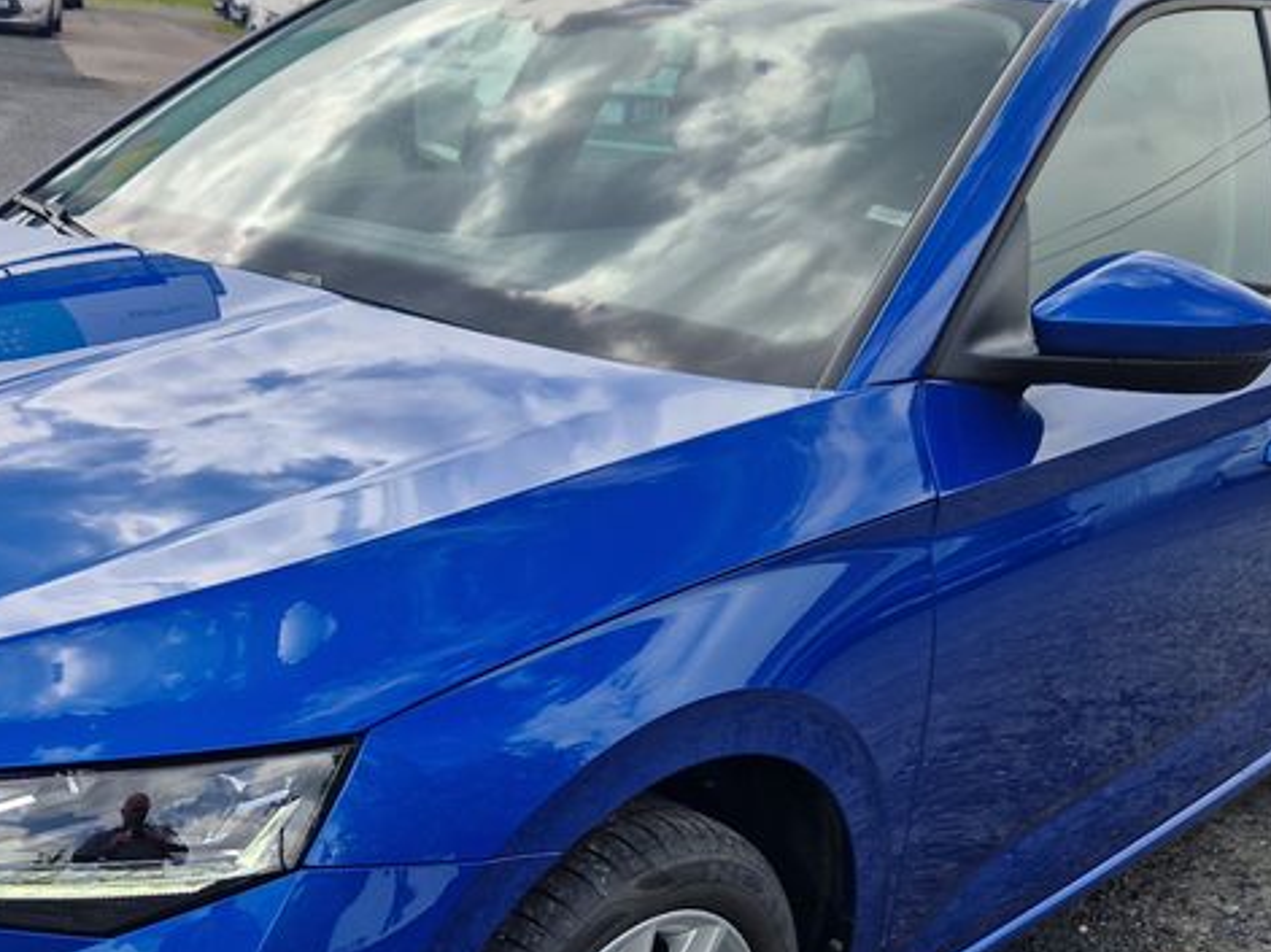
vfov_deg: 28.9
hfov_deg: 37.3
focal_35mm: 50
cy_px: 636
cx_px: 332
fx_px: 1835
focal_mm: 5.4
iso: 50
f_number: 1.8
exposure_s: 1/954
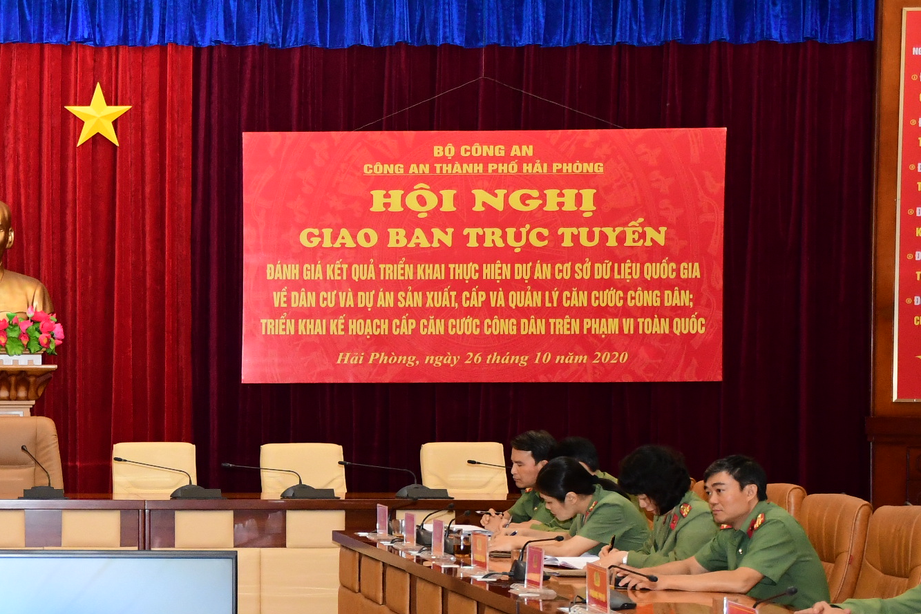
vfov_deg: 14.5
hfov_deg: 21.0
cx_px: 5
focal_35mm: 94
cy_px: 389
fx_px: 2405
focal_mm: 30
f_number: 4
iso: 2000
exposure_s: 1/200
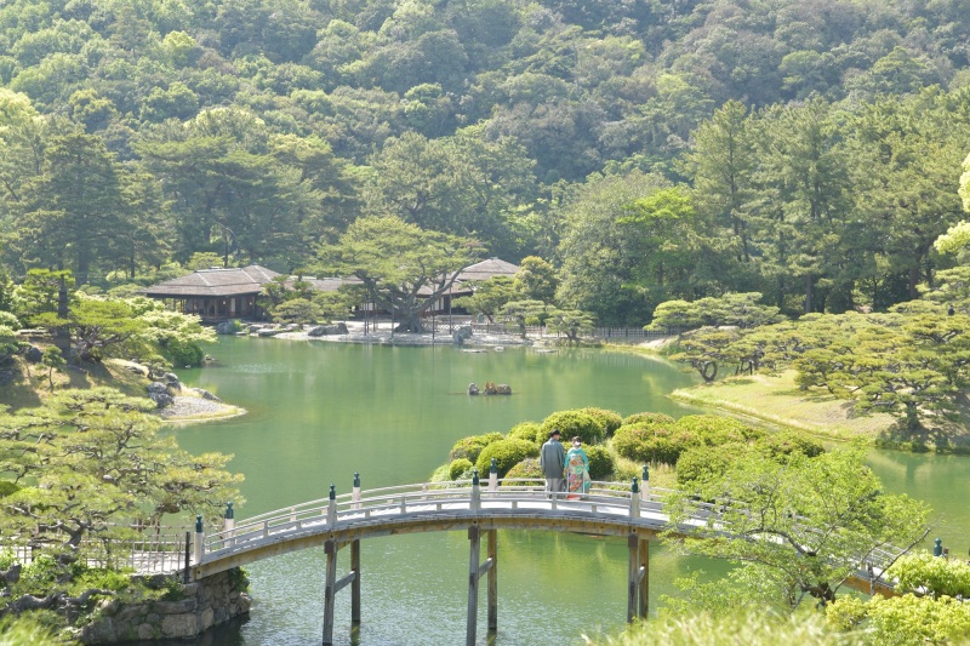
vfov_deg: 19.4
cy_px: 323
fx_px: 1886
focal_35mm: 70
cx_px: 485
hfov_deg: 28.8
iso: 250
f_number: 6.3
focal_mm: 70
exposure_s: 1/250
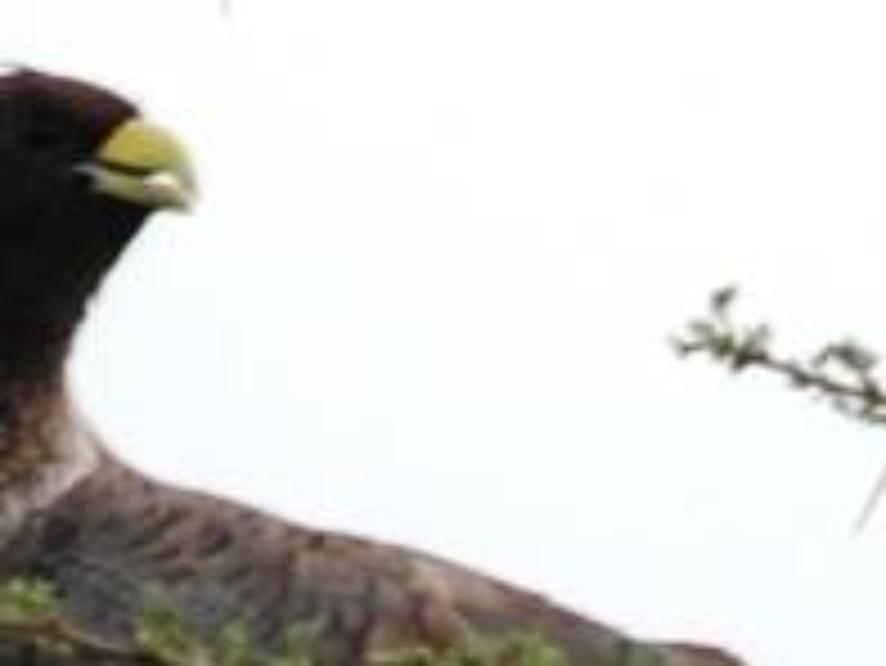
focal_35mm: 5866
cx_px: 2372
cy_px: 214
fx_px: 150232
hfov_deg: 0.3
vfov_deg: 0.3
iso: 200
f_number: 6.3
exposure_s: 1/500
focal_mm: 500
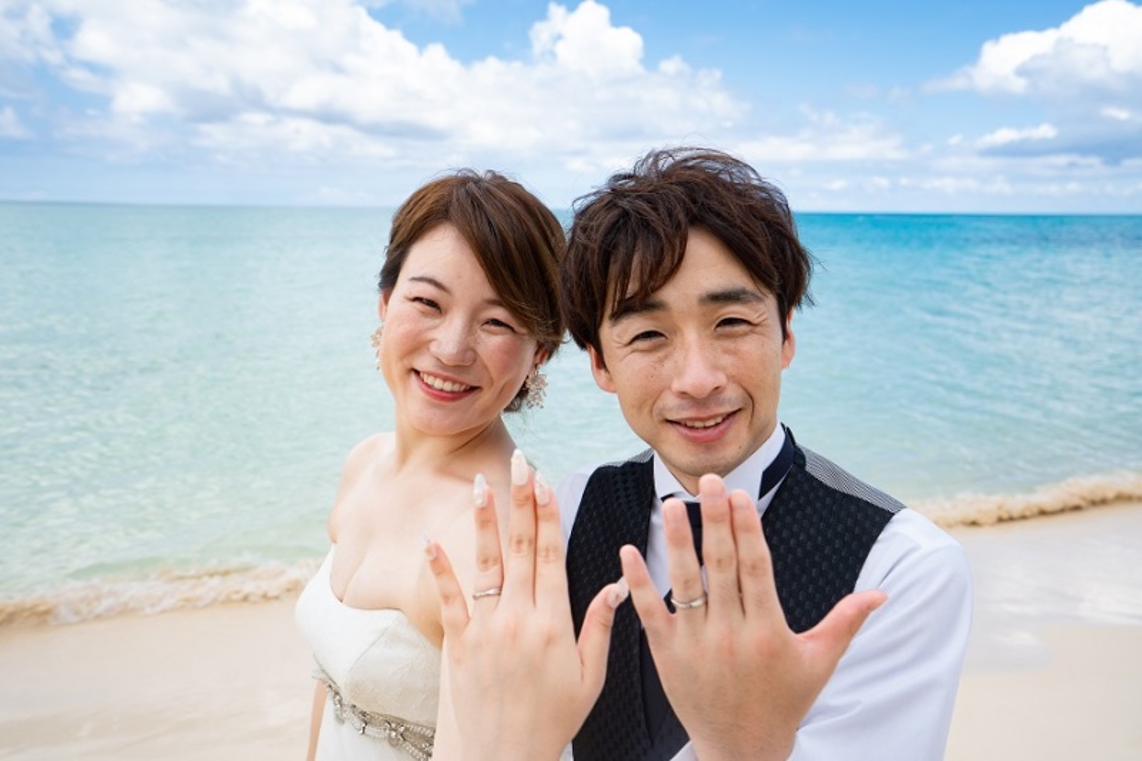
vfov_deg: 44.9
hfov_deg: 63.7
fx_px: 920
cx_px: 571
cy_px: 380
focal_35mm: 29
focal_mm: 29
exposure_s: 1/320
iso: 160
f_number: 5.6
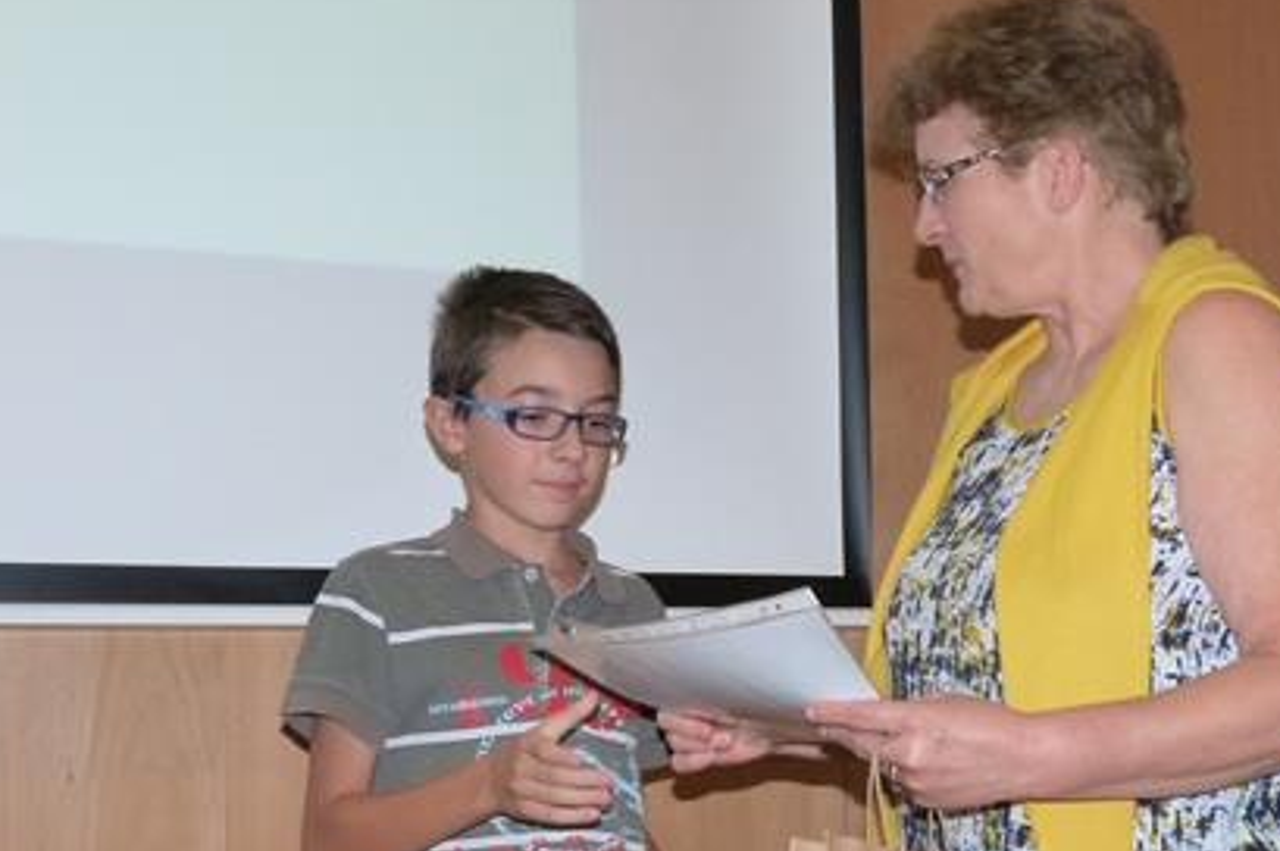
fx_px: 2025
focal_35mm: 57
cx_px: 726
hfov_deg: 35.0
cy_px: 529
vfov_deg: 23.7
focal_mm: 6.2
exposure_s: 1/125
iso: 400
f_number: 3
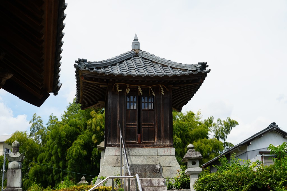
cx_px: 144
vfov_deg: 21.6
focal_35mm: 63
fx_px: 502
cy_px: 96
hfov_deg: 31.9
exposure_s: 1/500
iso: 100
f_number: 5
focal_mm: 63
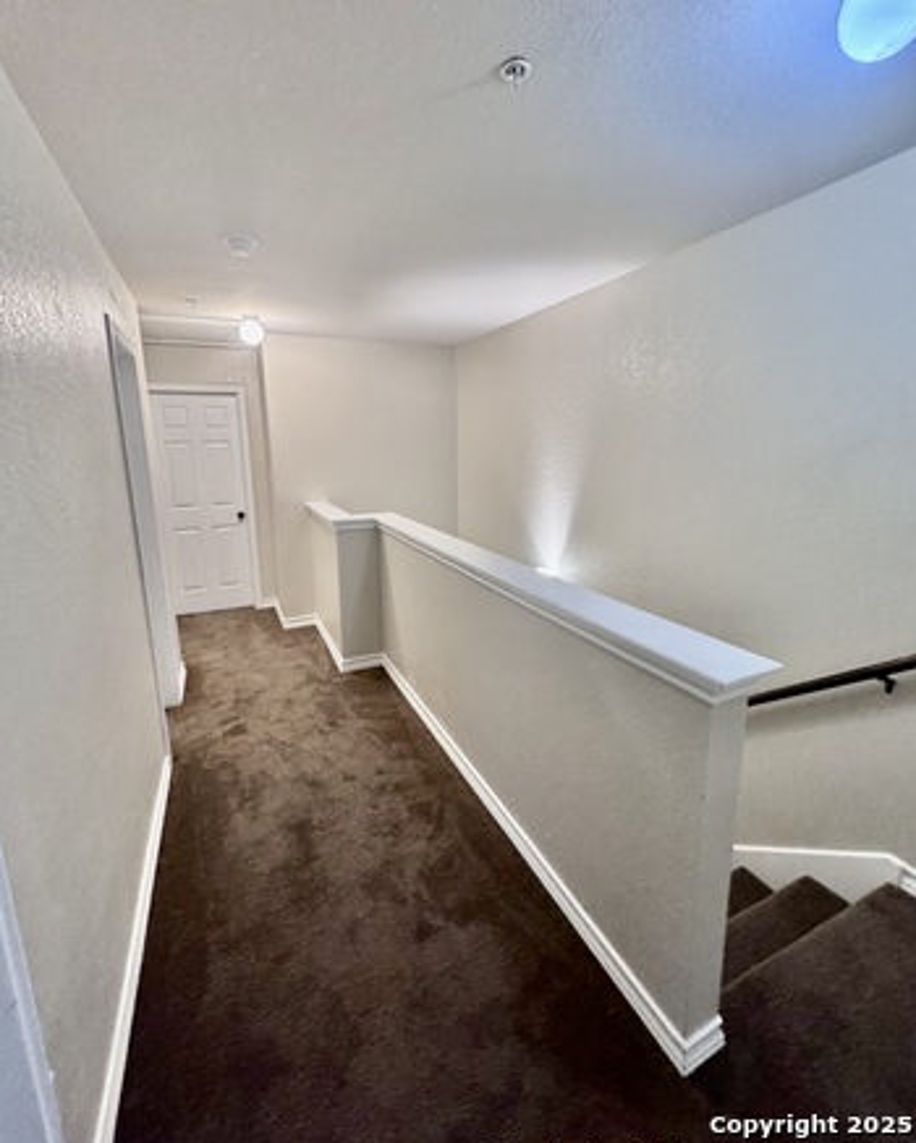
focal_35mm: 15
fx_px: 508
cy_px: 544
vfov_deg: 96.7
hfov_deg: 84.1
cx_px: 448
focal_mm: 2.22
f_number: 2.2
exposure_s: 1/60
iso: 400
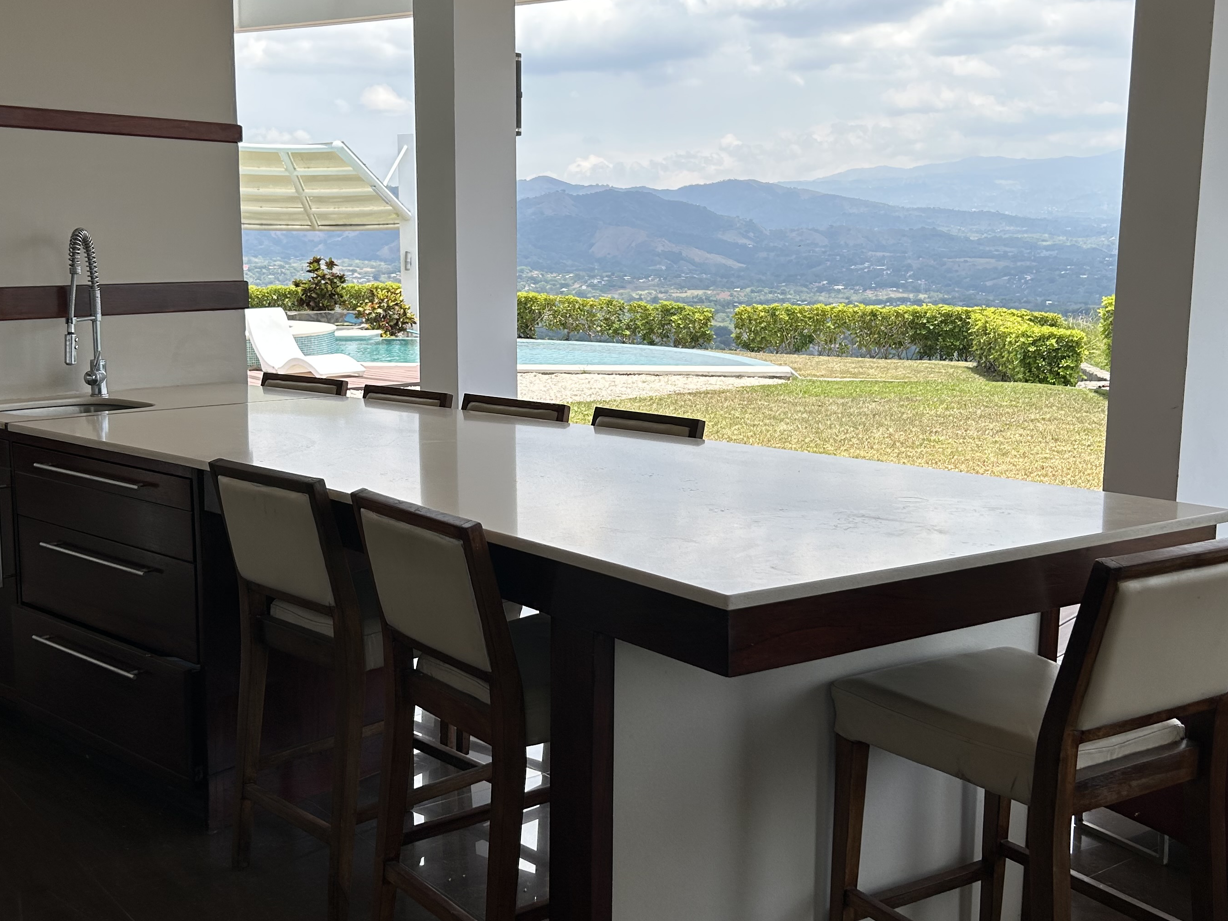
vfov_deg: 36.8
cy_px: 466
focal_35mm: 39
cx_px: 503
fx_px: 1384
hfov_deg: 47.6
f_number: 1.5
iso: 50
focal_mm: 5.7
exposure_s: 1/1934
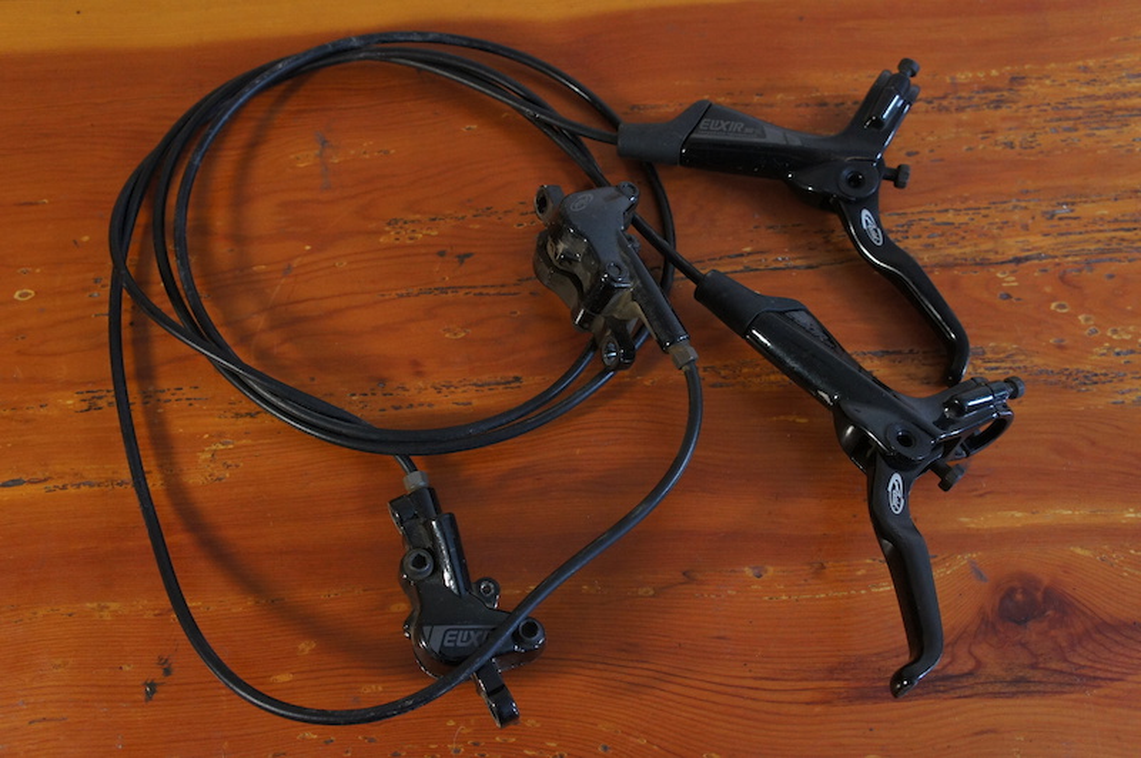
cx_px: 570
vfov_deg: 39.9
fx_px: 1044
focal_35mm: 33
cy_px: 379
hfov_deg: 57.3
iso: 1600
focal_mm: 22
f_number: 5.6
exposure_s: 1/30
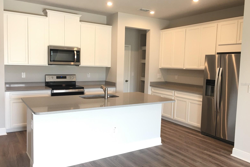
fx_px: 215
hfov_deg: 60.3
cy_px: 84
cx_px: 127
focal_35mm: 31
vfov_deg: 42.3
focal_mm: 4.15
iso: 25
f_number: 2.2
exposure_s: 1/15
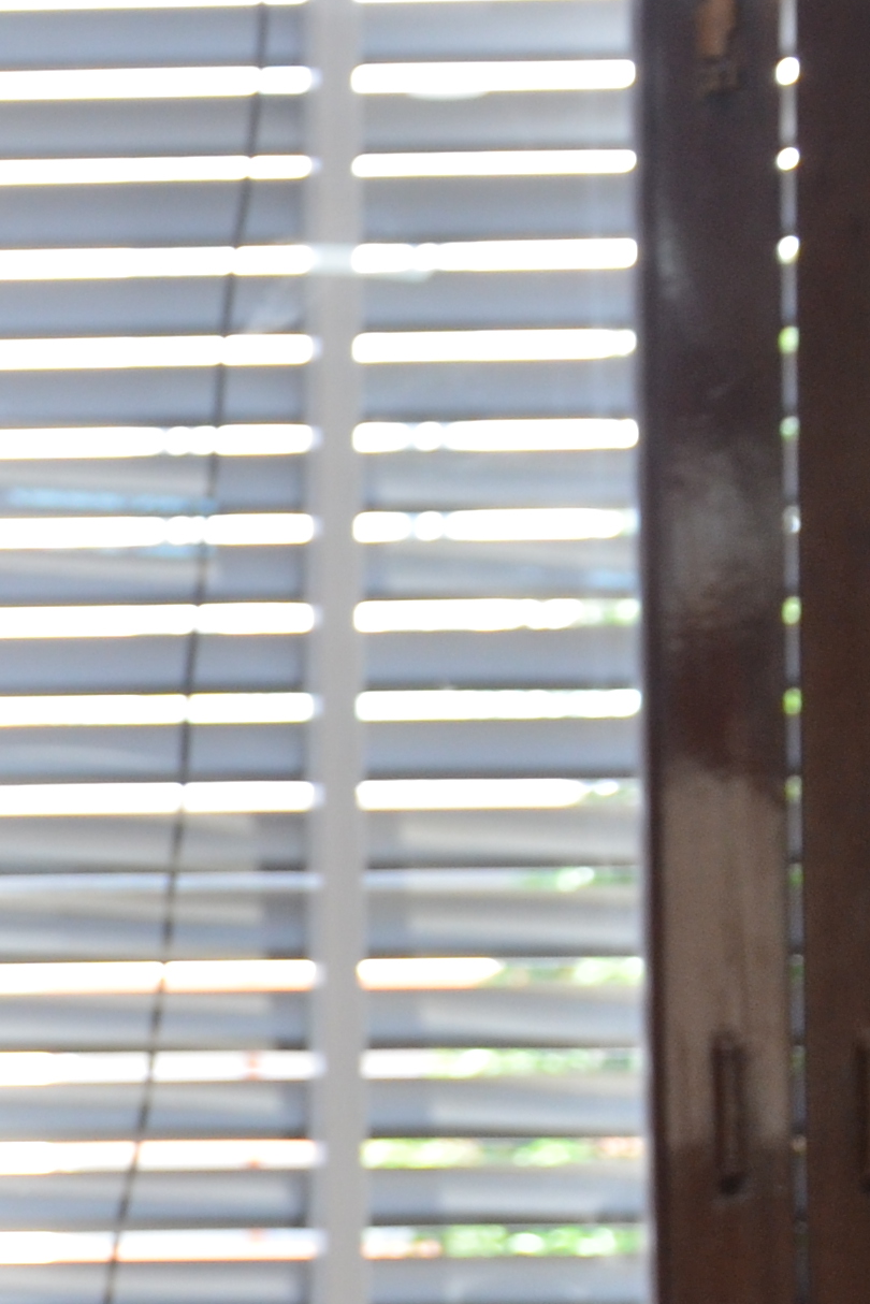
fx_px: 8803
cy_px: 1092
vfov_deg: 8.5
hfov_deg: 5.5
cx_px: -799
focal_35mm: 243
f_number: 5.6
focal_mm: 40
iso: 400
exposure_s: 1/125
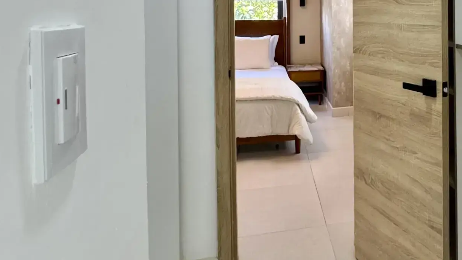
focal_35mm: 32
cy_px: 13
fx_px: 392
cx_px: 362
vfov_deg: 34.1
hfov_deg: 57.1
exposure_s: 1/99
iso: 250
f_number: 2.2
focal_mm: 2.22
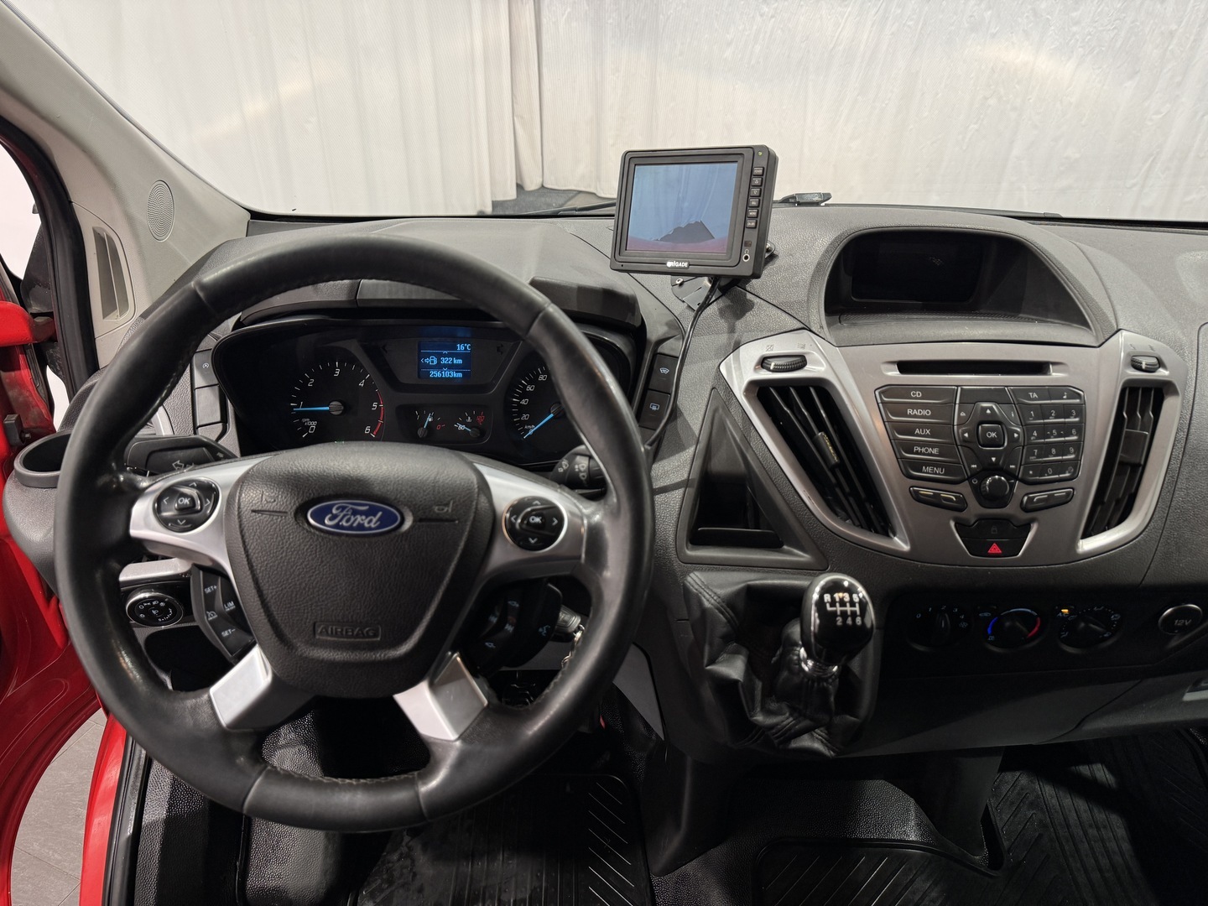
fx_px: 838
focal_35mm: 24
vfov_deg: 56.8
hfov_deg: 71.6
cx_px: 604
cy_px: 453
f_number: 1.78
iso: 160
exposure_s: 1/100
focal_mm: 6.76
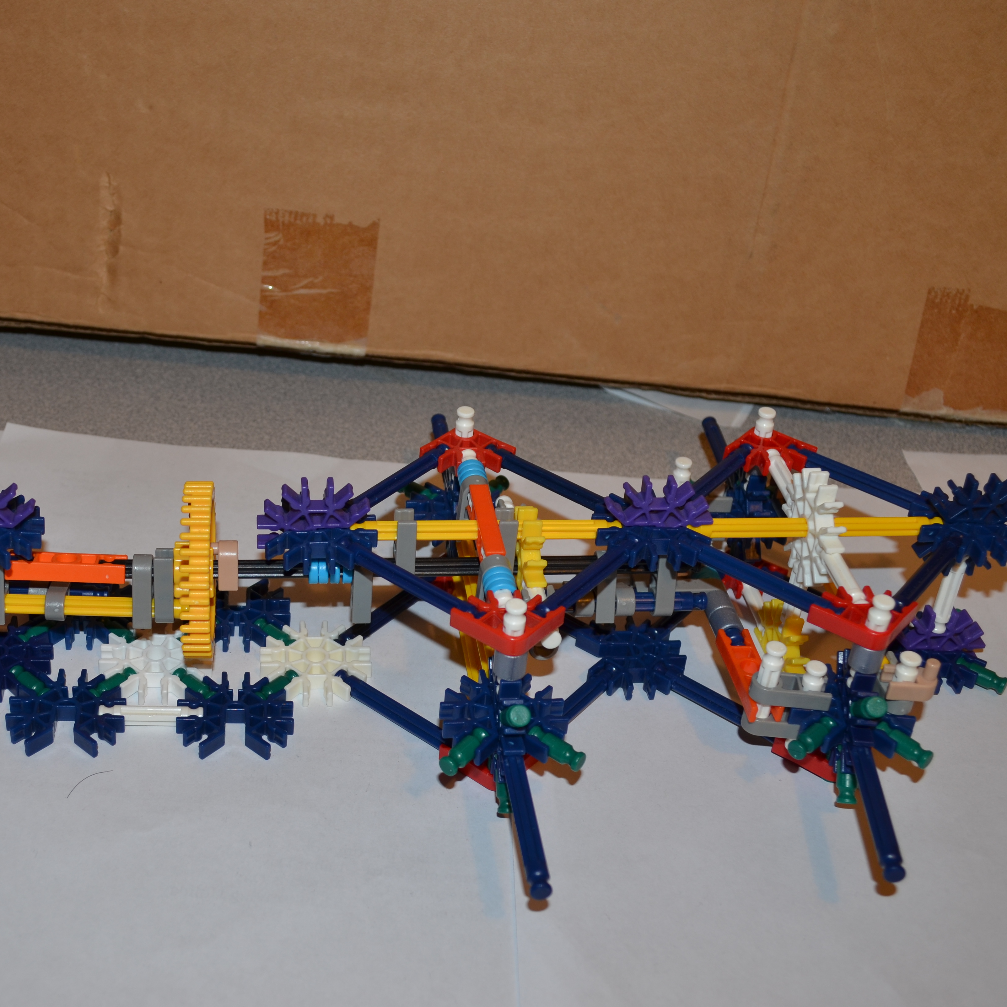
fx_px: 1415
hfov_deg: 38.6
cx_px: 311
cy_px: 496
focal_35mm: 43
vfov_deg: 39.2
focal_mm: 22
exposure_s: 1/30
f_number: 5.6
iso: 200
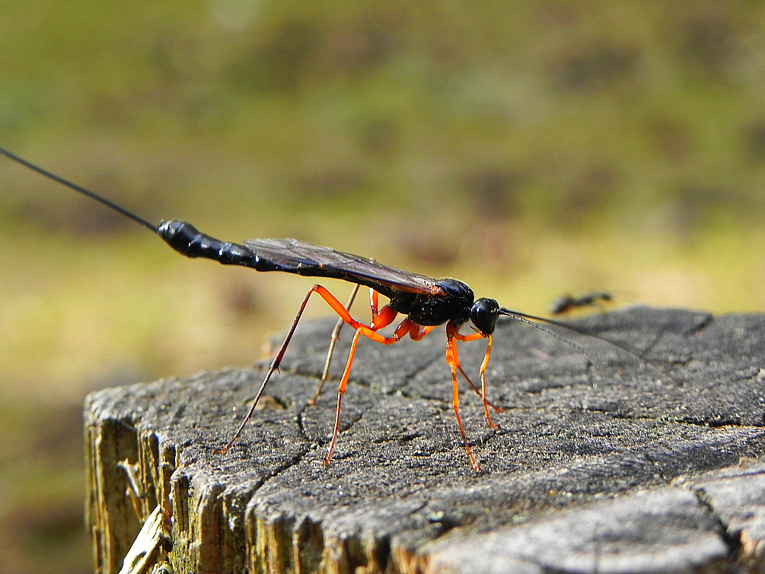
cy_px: 292
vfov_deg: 13.8
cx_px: 385
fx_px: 2365
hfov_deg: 18.4
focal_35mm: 107
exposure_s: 1/104
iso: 160
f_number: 4
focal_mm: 18.8
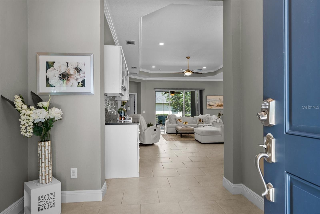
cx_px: 160
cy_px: 107
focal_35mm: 20
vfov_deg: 61.9
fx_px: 178
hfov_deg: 84.0
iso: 250
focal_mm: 20
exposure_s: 1/3
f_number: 9
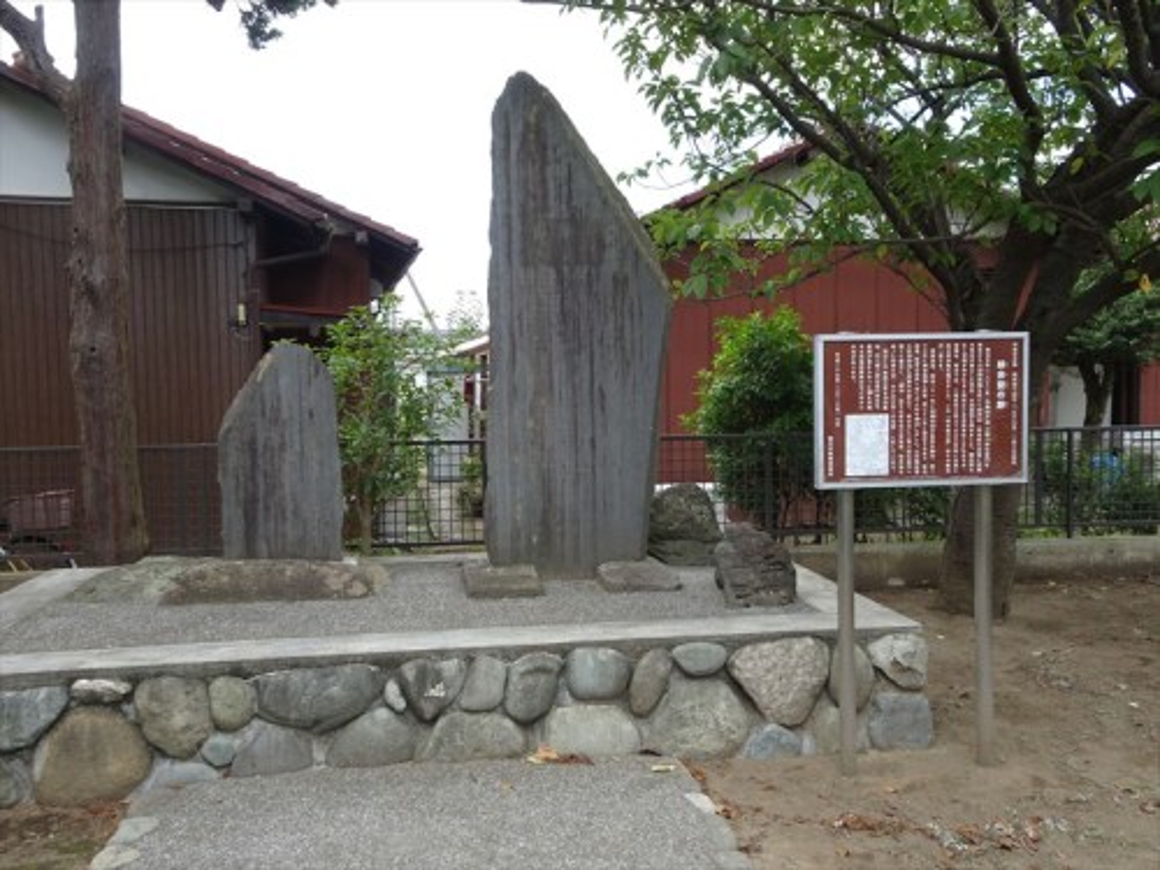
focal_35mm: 30
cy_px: 435
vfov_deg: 46.8
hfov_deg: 60.0
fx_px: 1005
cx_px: 580
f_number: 3.5
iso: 80
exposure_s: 1/160
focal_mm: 5.09
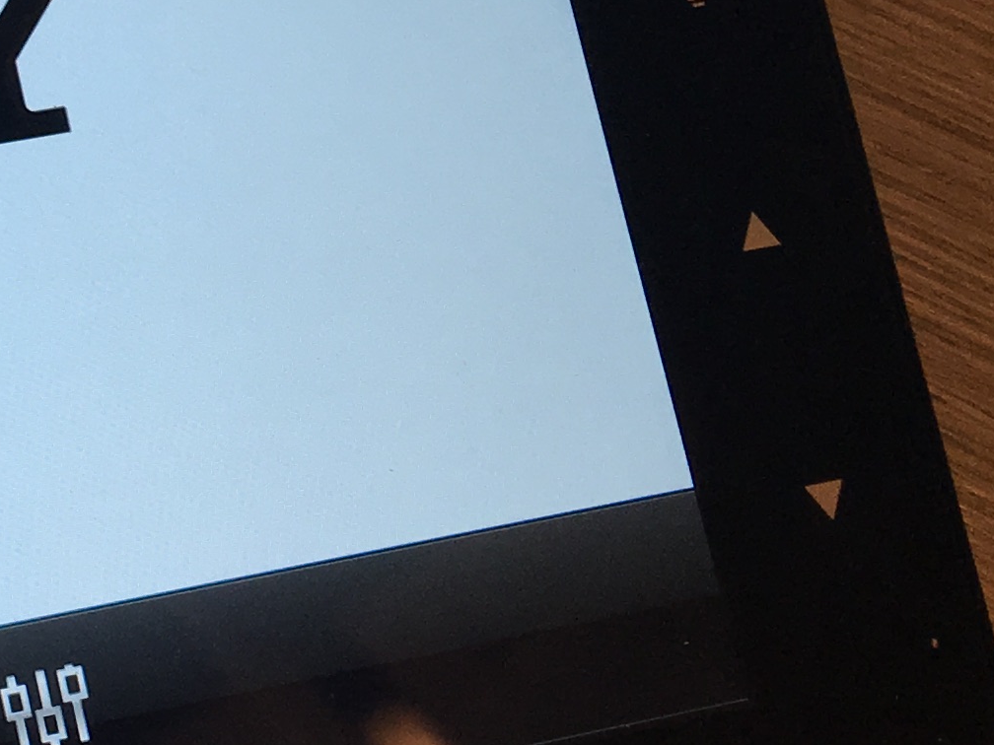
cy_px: 18
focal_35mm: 116
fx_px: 3331
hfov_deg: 15.3
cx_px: -618
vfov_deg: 12.6
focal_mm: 4.15
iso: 32
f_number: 2.2
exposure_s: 1/60
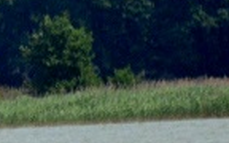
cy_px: -7
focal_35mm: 3171
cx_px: -398
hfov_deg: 0.7
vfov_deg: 0.4
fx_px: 19790
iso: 1600
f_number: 5.6
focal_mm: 300
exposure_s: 1/8000
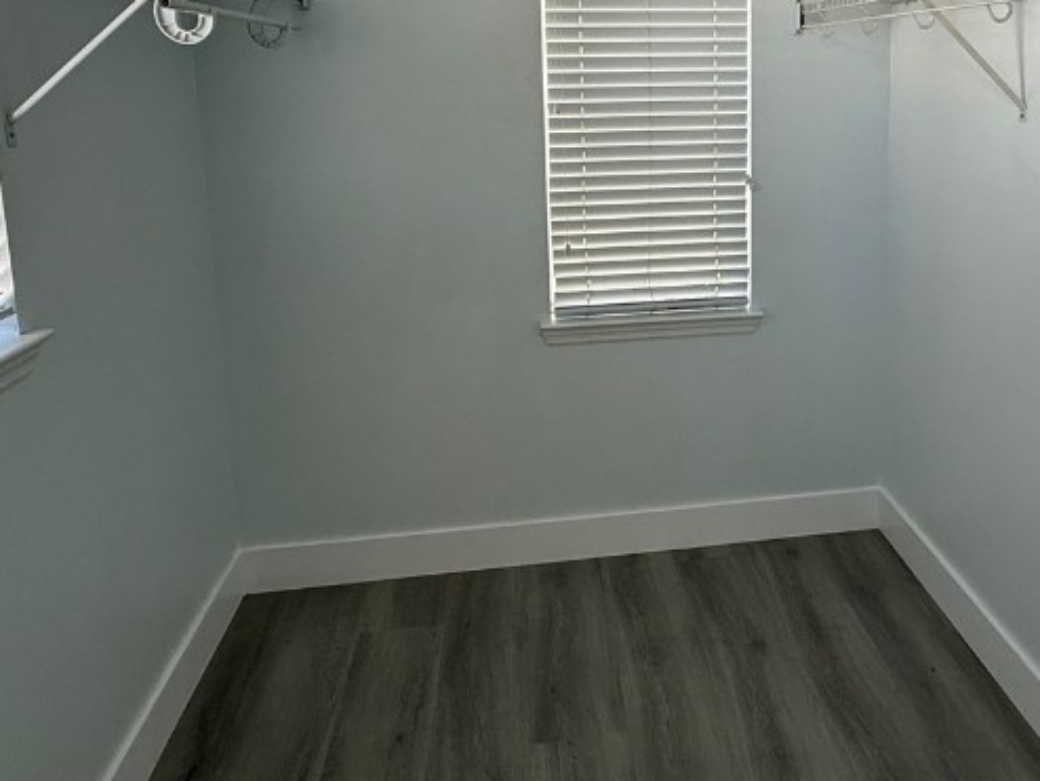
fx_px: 872
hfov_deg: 60.4
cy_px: 192
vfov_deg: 46.5
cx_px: 682
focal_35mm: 29
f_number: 2.2
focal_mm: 2.22
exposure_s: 1/99
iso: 160
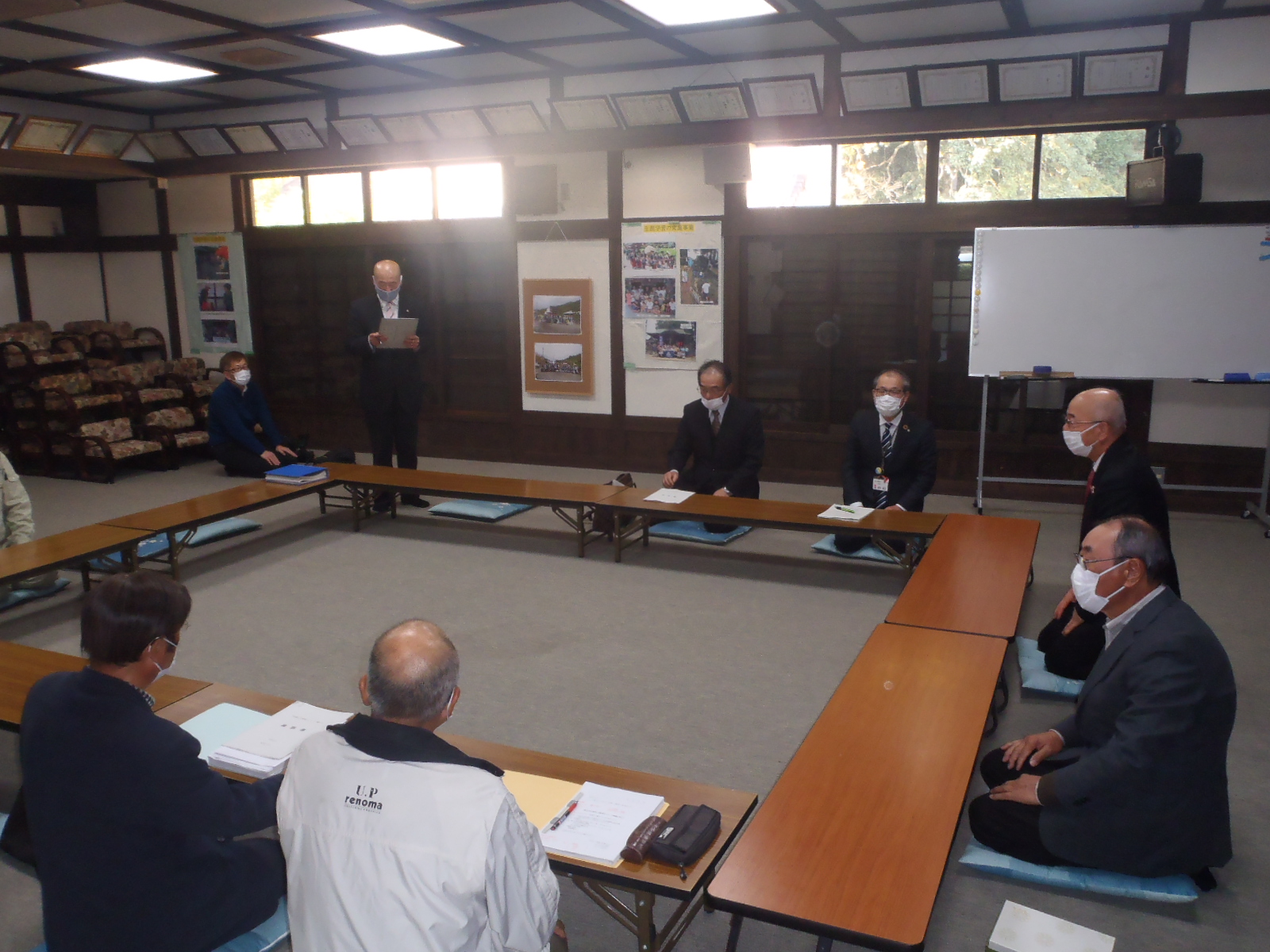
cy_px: 476
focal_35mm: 28
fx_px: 1027
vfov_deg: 49.7
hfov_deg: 63.4
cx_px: 635
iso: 200
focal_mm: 5
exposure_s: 1/30
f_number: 3.5
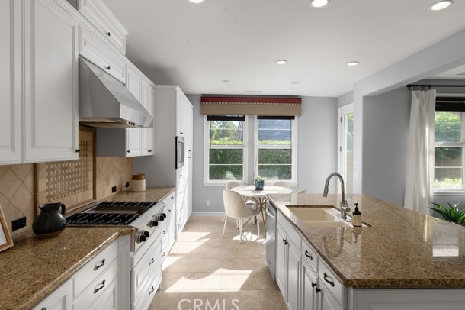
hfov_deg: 81.2
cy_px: 154
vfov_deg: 59.4
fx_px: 271
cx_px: 234
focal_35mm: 21
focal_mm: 20
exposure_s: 1/30
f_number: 16
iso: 640
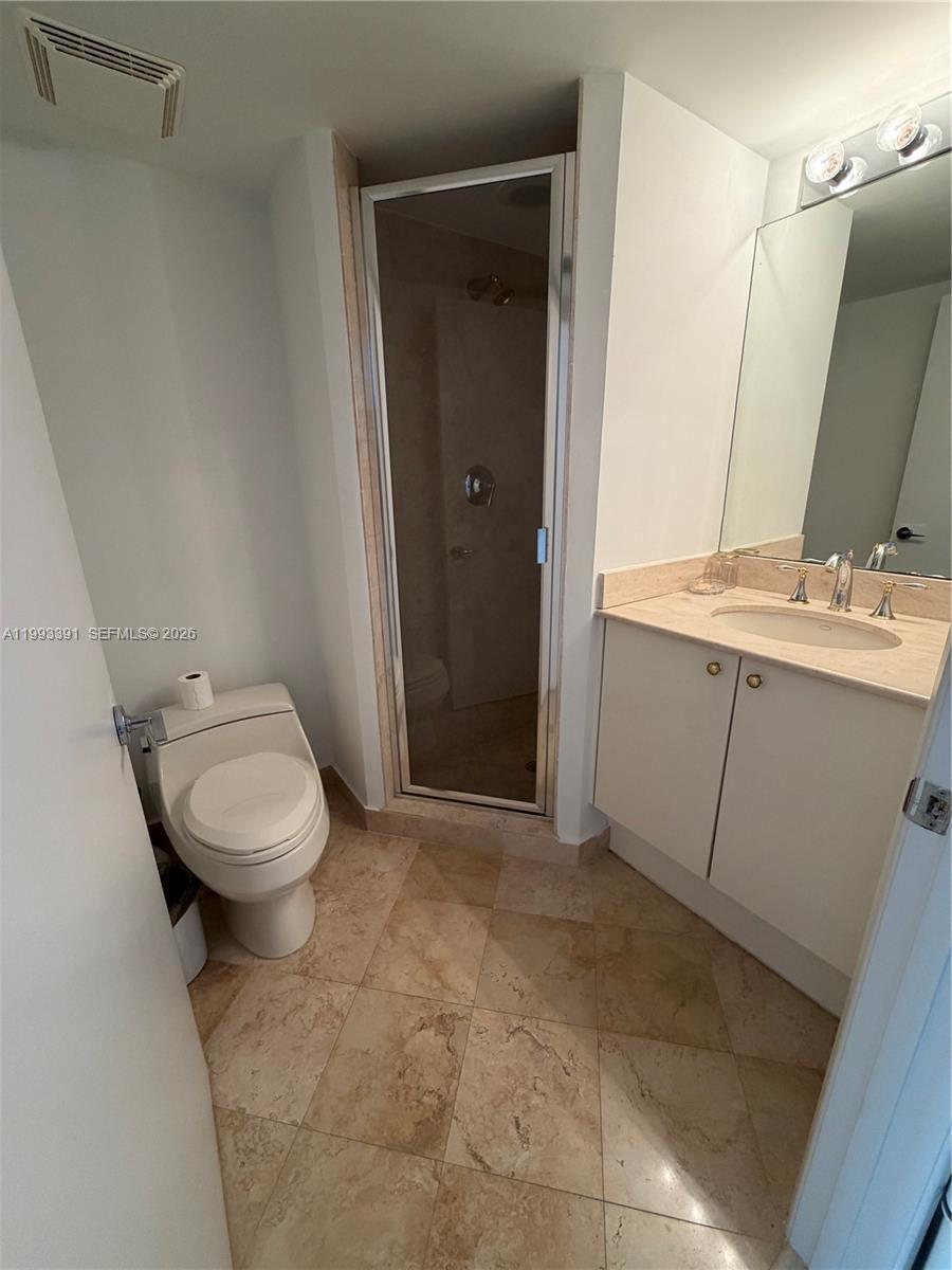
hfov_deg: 85.7
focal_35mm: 14
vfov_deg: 102.1
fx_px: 513
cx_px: 476
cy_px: 635
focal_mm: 2.22
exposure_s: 1/120
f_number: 2.2
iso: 200
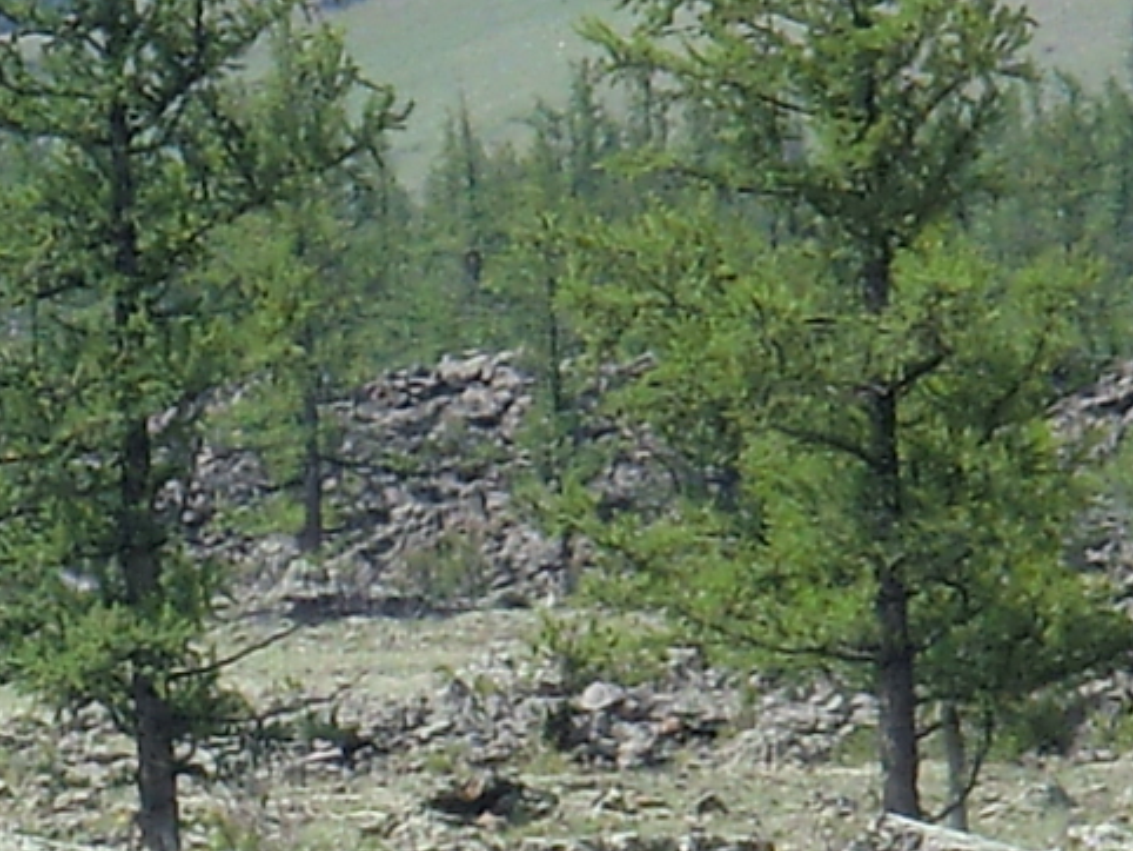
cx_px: 343
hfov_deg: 2.1
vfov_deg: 1.6
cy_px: 804
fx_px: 30455
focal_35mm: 930
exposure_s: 1/200
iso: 64
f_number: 5.2
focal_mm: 22
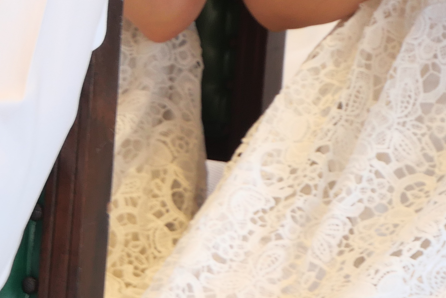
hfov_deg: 4.8
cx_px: -285
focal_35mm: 428
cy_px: -243
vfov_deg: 3.2
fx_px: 5306
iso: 200
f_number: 5.6
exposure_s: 1/5
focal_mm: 52
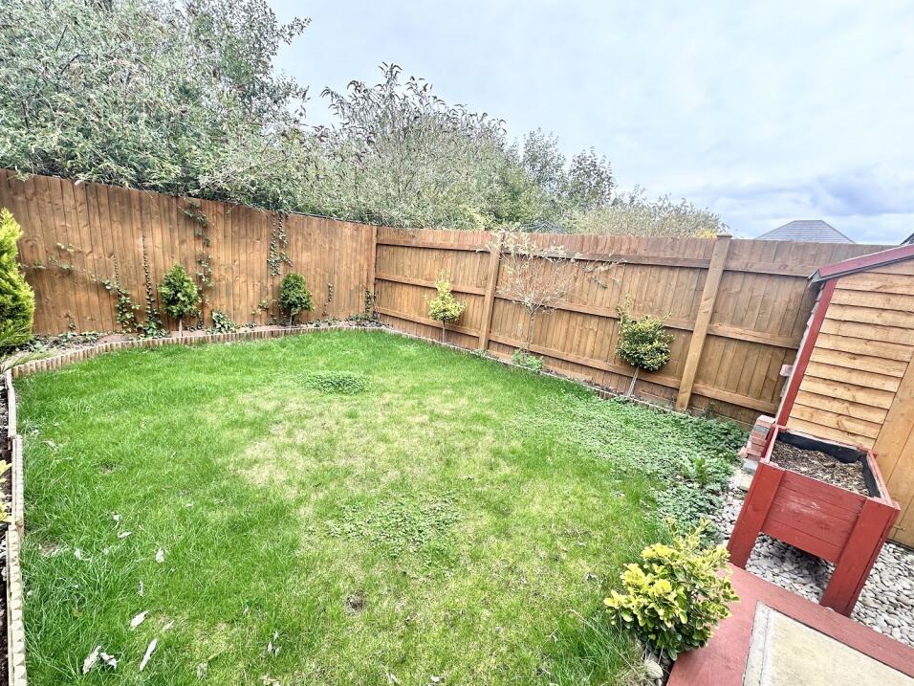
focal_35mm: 15
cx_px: 435
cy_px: 366
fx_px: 396
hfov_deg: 98.1
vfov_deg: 81.6
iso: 40
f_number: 2.2
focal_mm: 2.22
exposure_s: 1/272
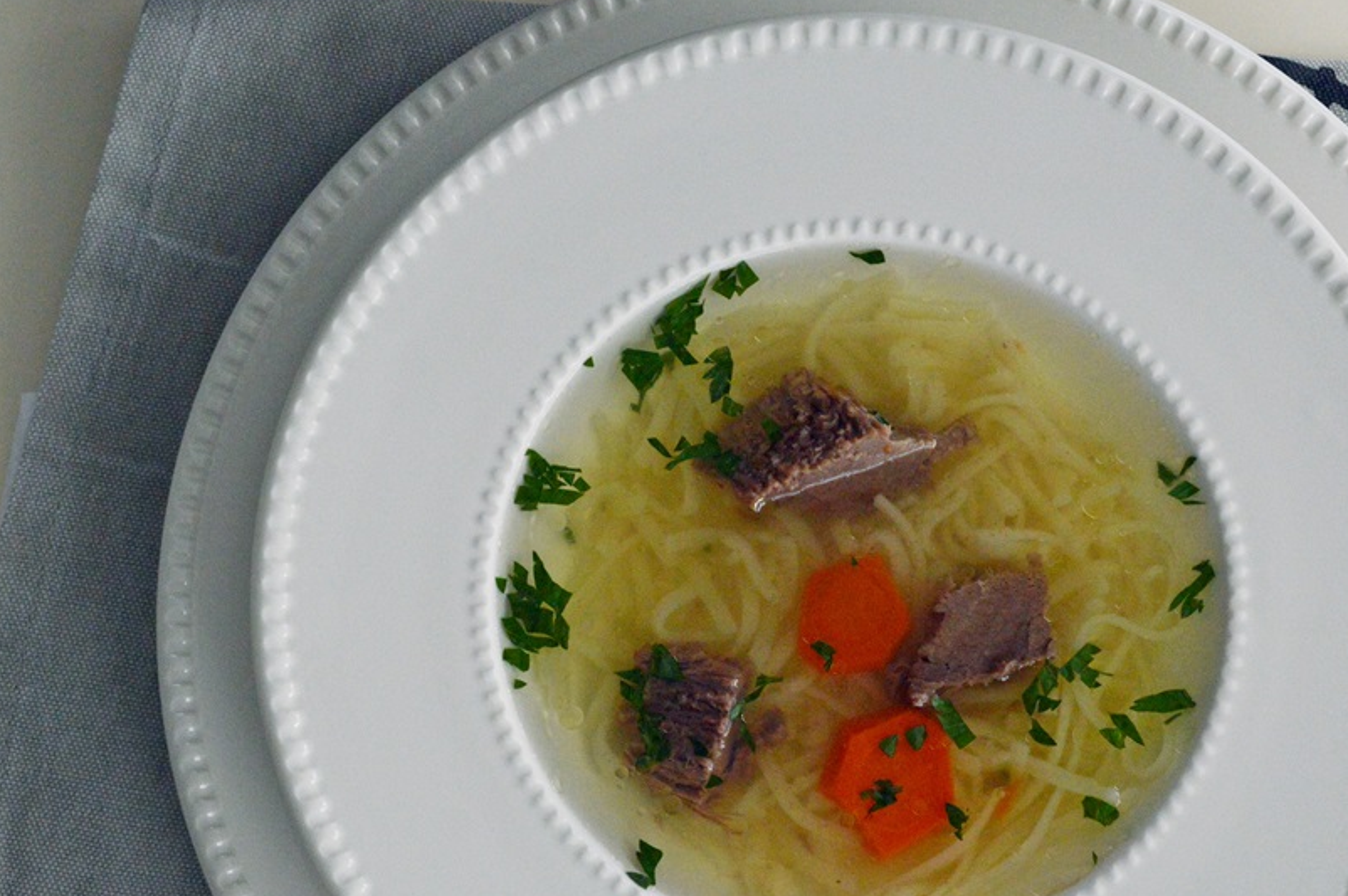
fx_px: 3367
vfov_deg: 15.1
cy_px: 630
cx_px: 871
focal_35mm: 90
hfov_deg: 22.6
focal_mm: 40
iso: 800
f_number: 9
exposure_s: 1/320
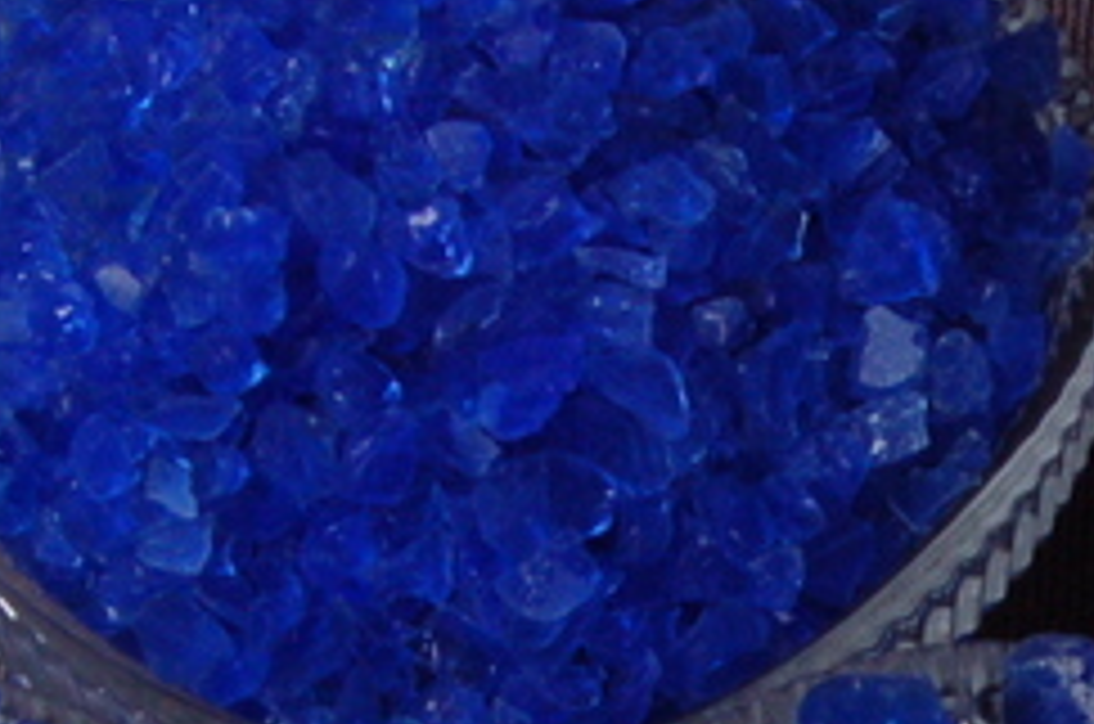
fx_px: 5611
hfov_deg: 11.0
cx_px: 1080
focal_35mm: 185
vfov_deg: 7.3
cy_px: 915
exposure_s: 1/320
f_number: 18
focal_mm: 30
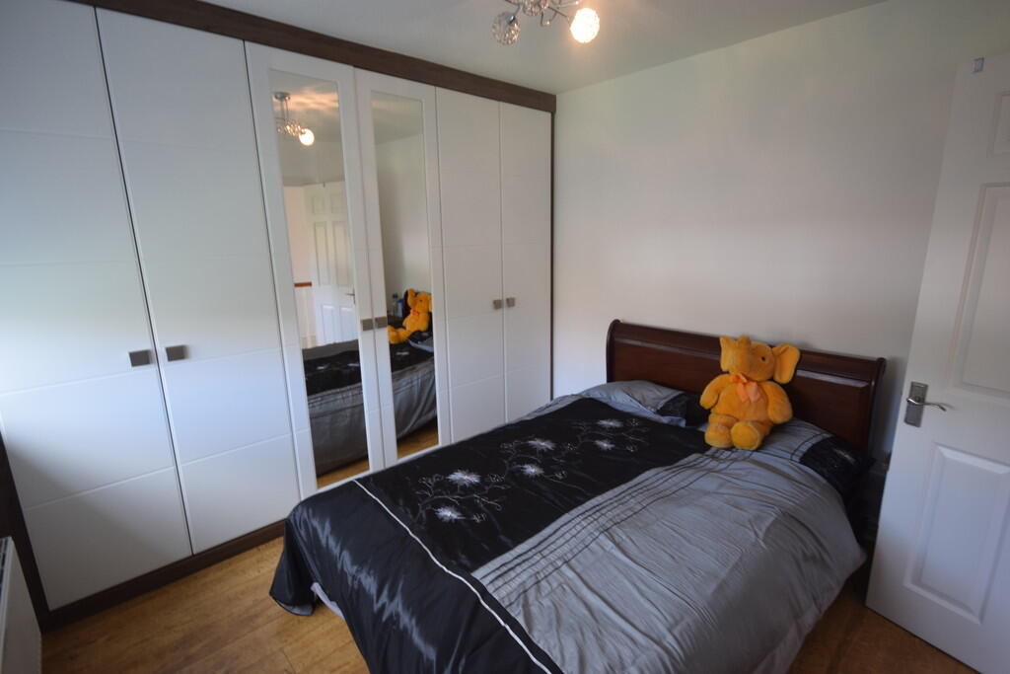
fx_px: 463
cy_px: 337
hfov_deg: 95.0
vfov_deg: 72.1
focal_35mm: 16
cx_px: 505
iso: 450
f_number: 4.2
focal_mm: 11
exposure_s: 1/60
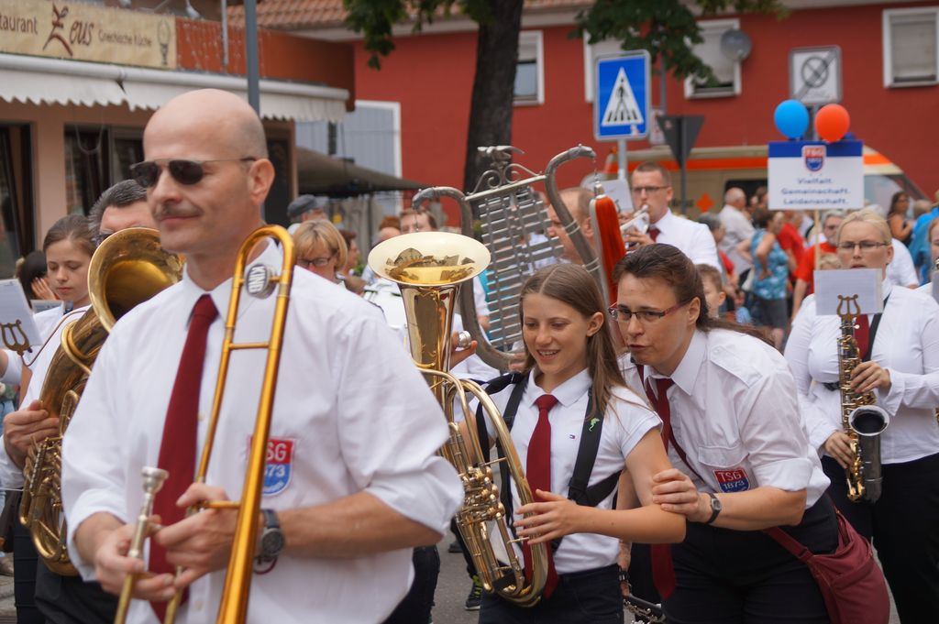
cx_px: 470
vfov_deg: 16.5
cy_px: 312
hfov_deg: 24.6
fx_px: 2150
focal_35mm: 82
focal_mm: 55
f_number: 4.5
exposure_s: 1/400
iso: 100
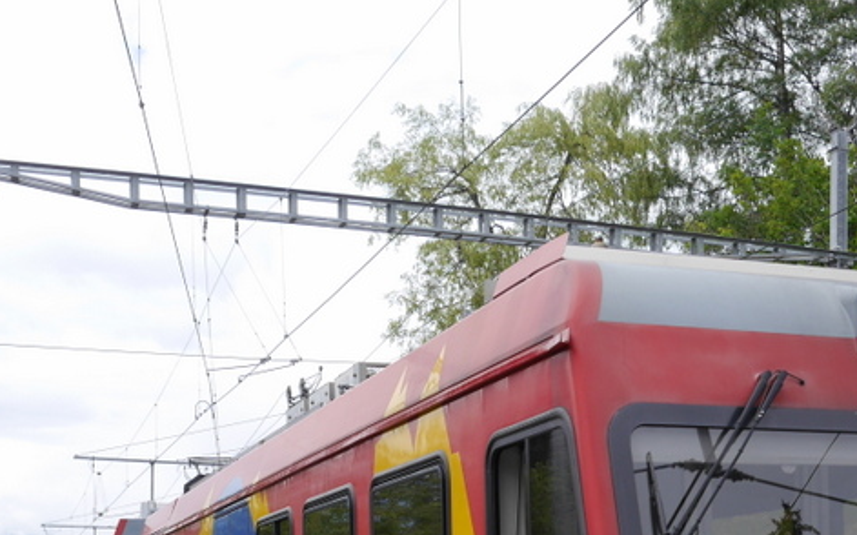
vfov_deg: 19.3
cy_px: 666
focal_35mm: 63
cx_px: 653
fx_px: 1471
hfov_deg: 31.8
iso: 160
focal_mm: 14
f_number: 7.1
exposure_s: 1/320
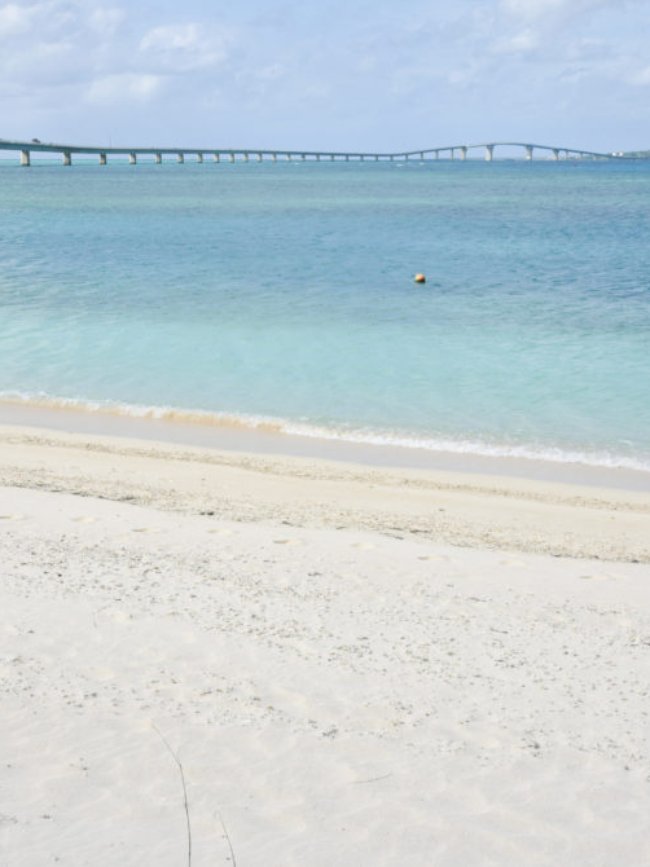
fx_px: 1253
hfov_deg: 29.1
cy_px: 426
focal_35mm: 50
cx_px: 285
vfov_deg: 38.2
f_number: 22
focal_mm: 34
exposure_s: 1/80
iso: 100
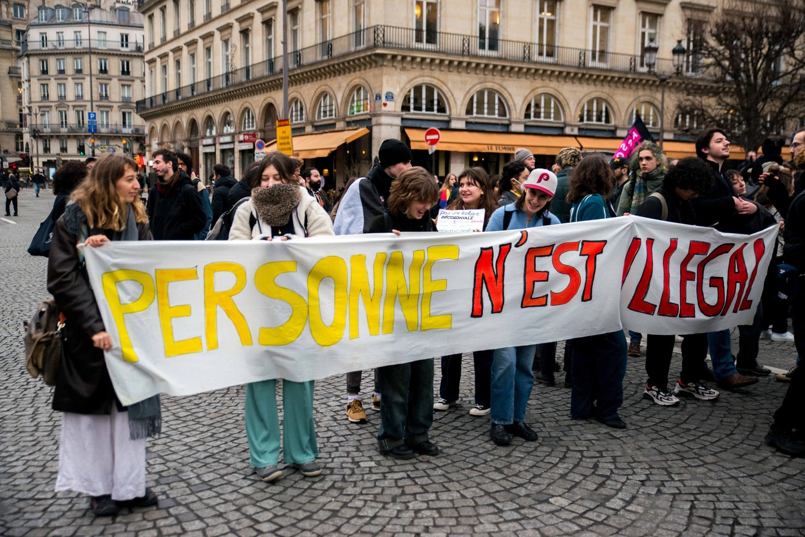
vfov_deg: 35.1
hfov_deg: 50.7
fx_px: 850
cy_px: 268
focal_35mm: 38
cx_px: 402
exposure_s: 1/1250
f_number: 2.8
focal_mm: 38
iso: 800
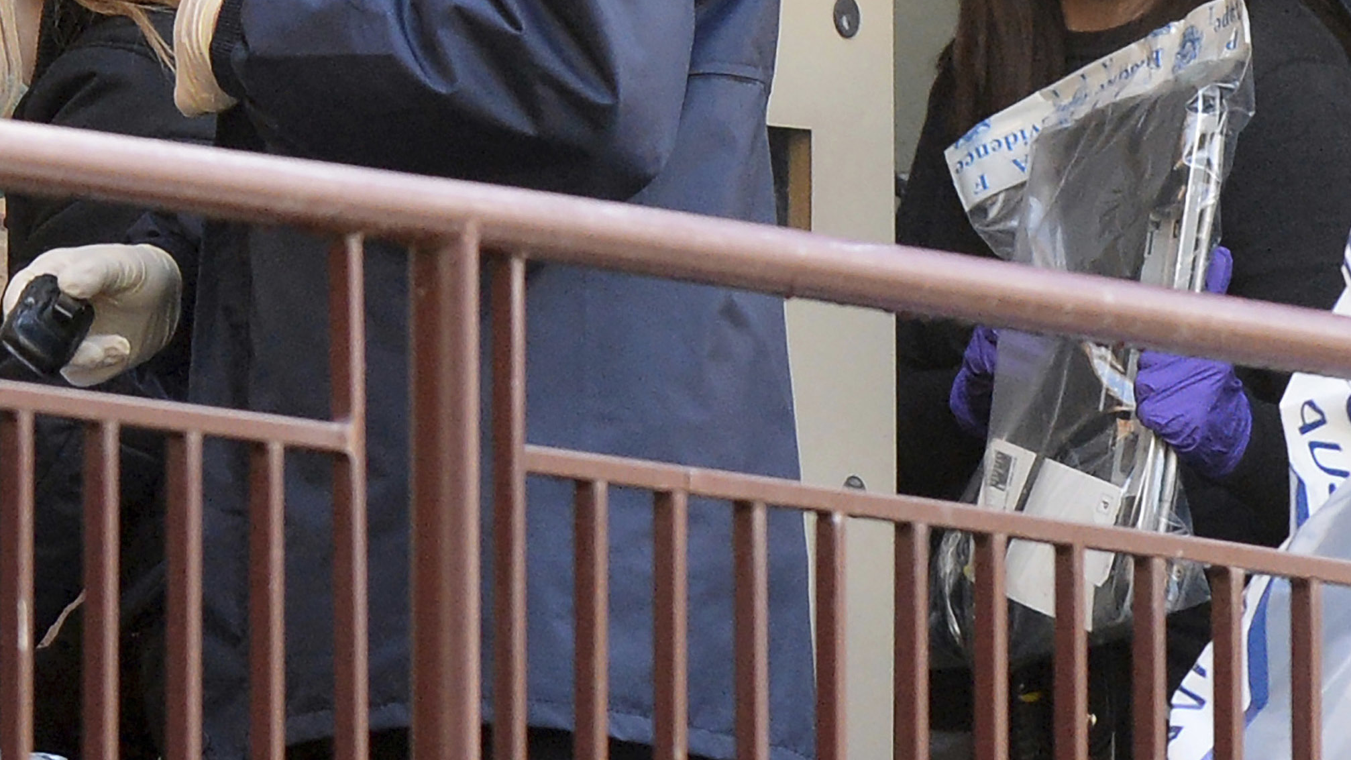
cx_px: 995
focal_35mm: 1039
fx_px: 37221
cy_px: 285
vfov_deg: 1.2
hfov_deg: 2.1
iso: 2500
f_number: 5.6
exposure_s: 1/640
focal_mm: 400
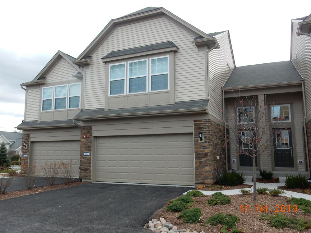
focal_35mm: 30
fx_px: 270
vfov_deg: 46.8
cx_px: 156
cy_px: 116
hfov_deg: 60.0
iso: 125
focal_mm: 5.4
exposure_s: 1/320
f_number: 4
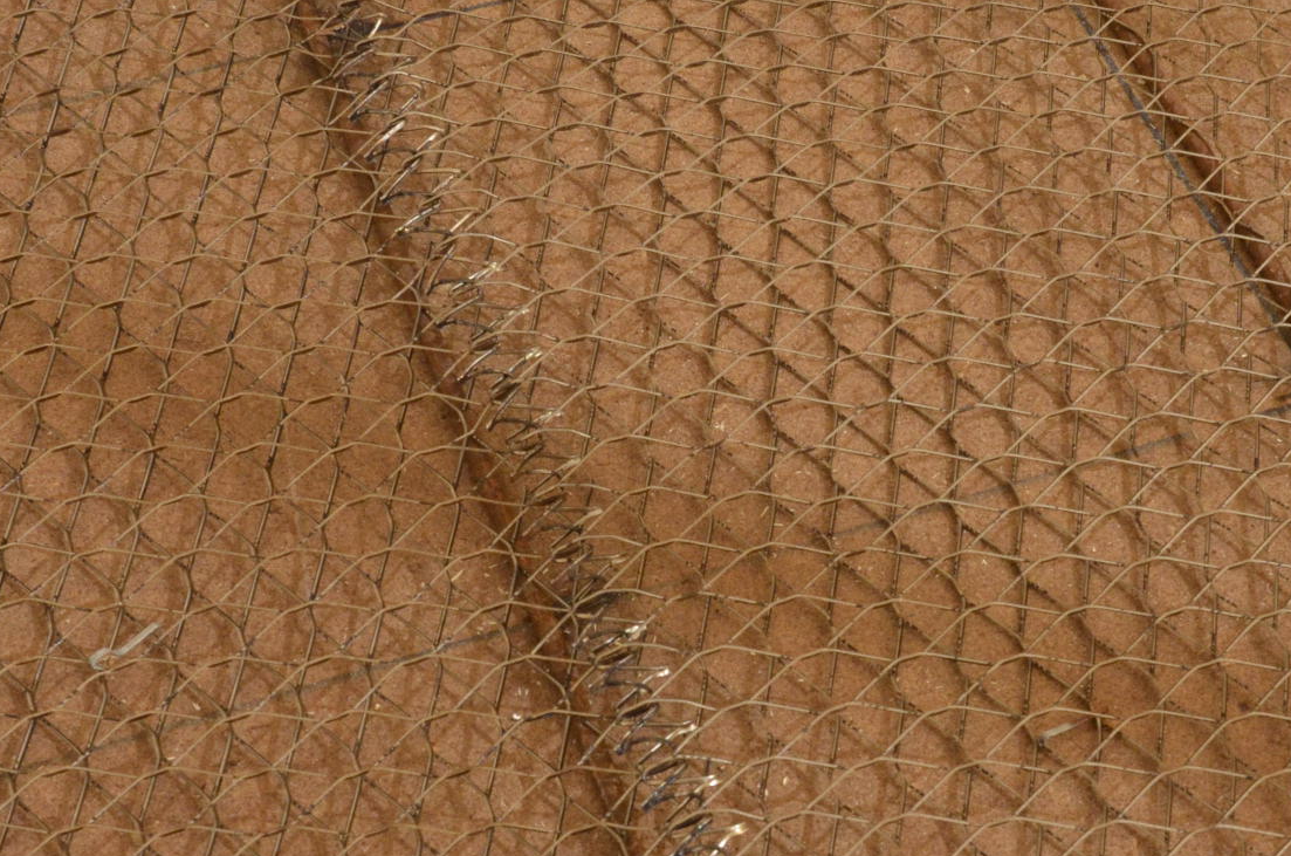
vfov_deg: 20.2
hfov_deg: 30.0
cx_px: 815
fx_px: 2398
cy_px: 542
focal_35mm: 67
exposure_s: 1/400
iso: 1000
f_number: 10
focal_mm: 20
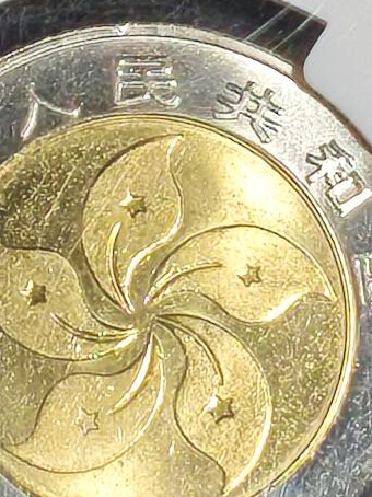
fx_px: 6884
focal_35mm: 480
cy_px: 43
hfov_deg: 3.1
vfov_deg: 4.1
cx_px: 98
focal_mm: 4.94
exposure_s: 1/940
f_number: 1.5
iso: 50
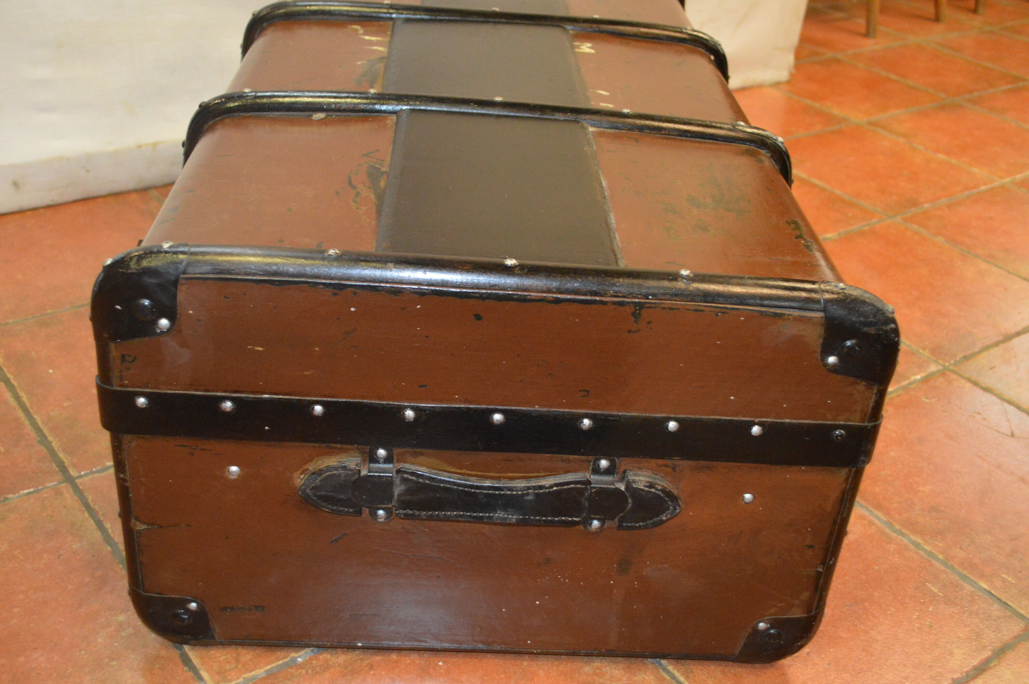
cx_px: 514
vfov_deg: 34.1
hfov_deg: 49.6
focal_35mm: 39
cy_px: 342
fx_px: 1114
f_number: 4.2
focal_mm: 26
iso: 3200
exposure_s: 1/60
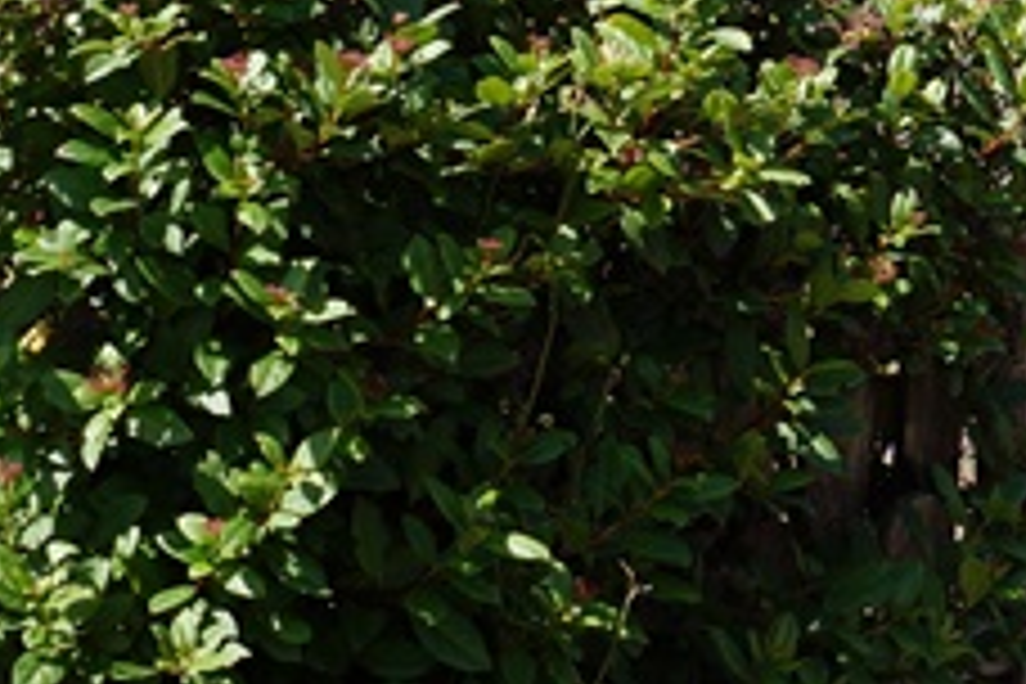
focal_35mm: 135
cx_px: 976
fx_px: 3847
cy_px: -846
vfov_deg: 9.3
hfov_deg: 15.0
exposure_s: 1/125
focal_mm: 20
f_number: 9
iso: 100
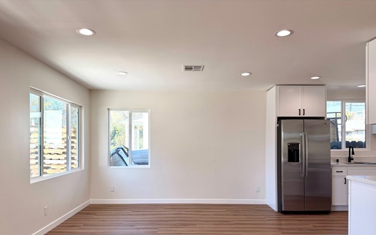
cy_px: 143
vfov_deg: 47.3
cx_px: 185
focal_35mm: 26
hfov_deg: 70.4
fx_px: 266
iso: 100
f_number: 1.78
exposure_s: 1/524
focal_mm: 6.76
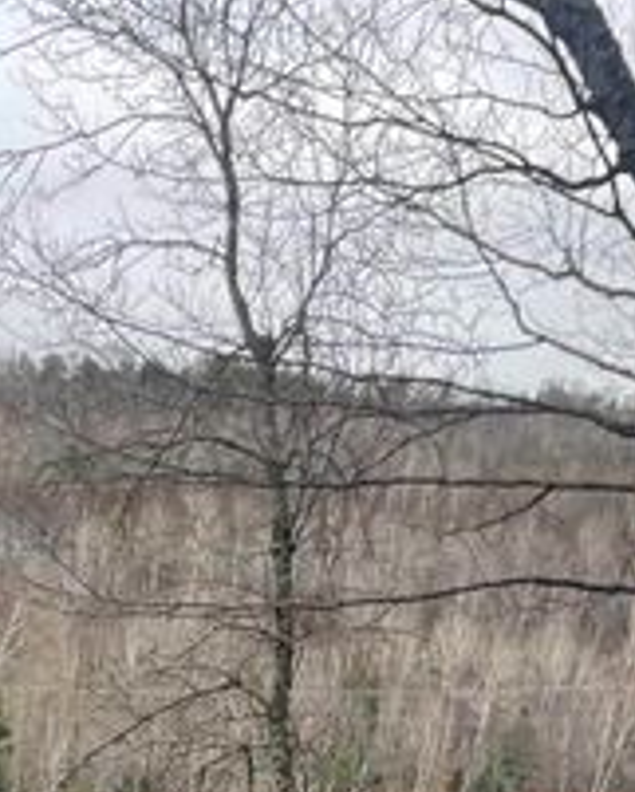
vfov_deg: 19.1
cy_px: 1275
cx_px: -343
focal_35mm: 84
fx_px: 1972
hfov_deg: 16.5
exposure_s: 1/351
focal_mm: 4.2
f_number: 1.6
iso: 32
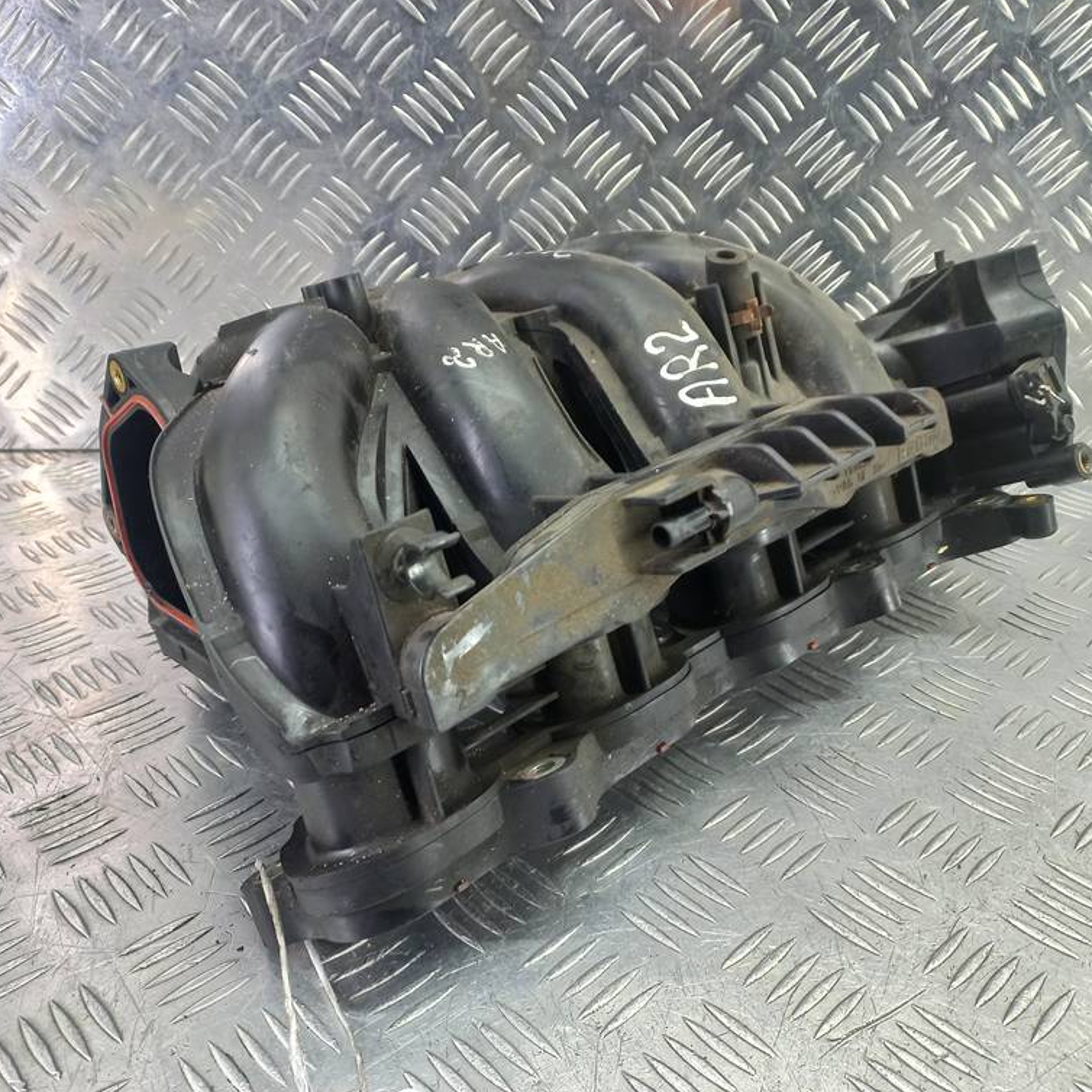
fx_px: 1071
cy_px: 540
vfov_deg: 54.0
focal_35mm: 30
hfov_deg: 54.0
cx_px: 563
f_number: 1.8
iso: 200
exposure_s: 1/50
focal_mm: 4.6
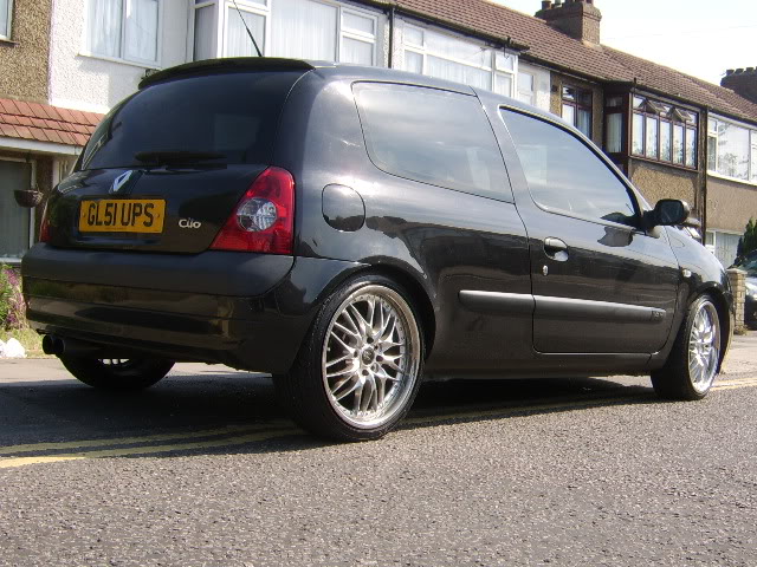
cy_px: 284
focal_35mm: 38
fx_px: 831
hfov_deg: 49.0
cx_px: 378
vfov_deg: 37.7
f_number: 5.6
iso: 71
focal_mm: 9.86
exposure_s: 1/162
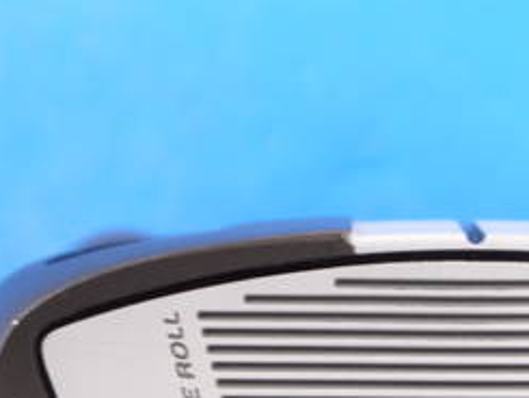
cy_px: 342
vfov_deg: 6.8
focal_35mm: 219
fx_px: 3348
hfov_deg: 9.0
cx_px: 479
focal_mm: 42
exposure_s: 1/80
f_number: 5.6
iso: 800
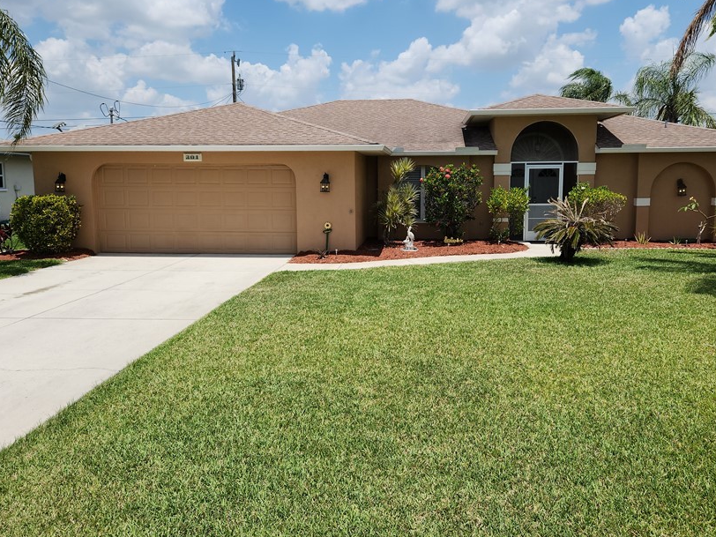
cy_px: 257
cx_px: 377
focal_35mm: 29
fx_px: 600
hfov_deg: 61.6
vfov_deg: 48.2
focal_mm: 5.4
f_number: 1.8
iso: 20
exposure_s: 1/2423
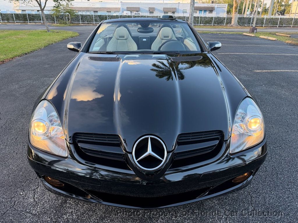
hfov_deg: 71.6
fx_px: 207
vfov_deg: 56.8
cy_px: 112
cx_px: 149
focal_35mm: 24
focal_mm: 6.76
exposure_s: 1/203
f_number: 1.78
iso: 125
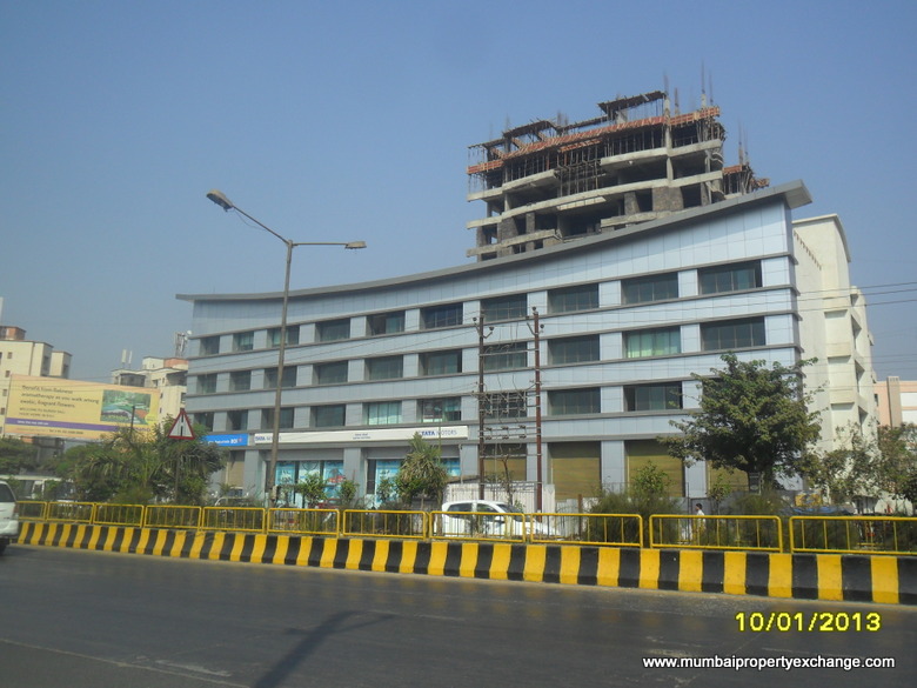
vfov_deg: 44.2
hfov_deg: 56.8
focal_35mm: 32
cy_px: 344
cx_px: 458
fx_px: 848
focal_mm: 5.7
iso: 100
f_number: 9.4
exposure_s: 1/180
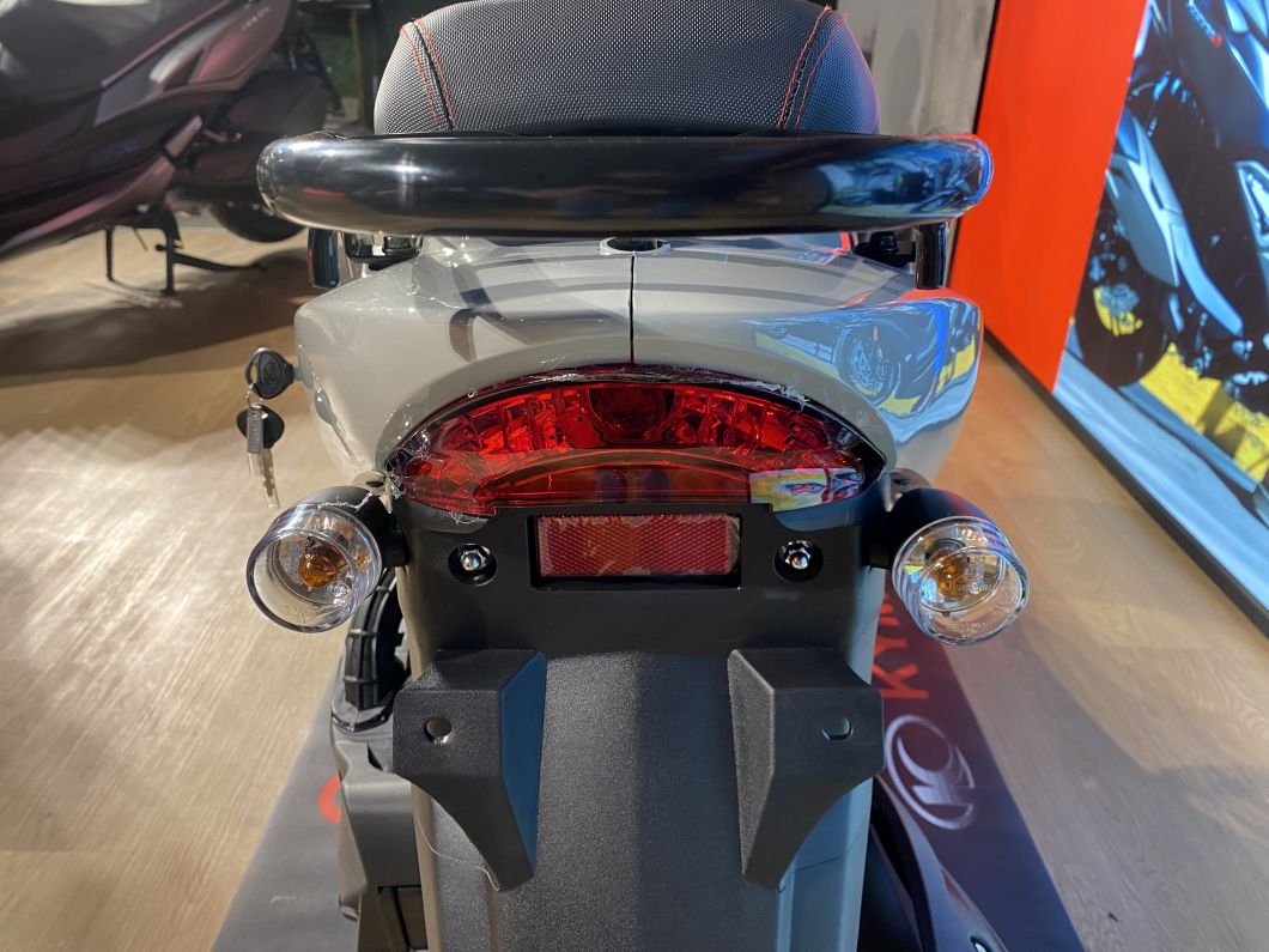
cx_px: 634
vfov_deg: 53.1
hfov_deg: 67.3
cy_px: 476
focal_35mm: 26
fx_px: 953
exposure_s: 1/50
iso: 80
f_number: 1.8
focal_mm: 4.25
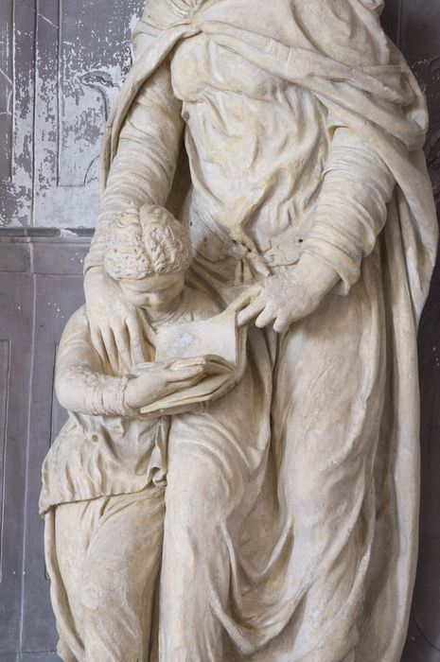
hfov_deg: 16.2
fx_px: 1544
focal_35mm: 84
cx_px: 220
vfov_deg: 24.2
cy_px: 331
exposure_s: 1/1.25
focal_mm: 56
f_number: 10
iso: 400
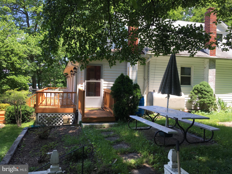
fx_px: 194
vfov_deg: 48.2
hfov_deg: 61.7
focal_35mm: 29
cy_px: 87
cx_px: 116
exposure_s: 1/458
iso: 25
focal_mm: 4.15
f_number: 2.2
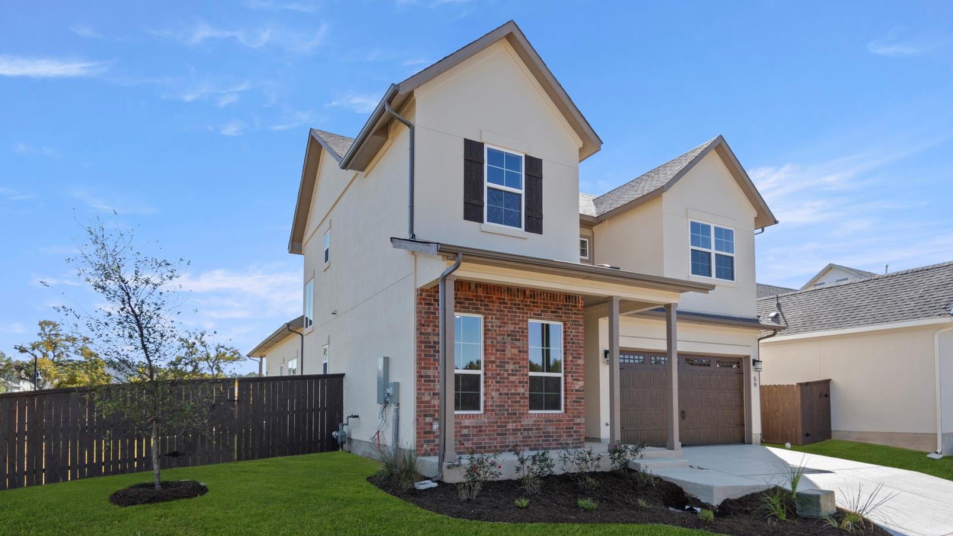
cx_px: 474
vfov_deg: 31.2
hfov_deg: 52.8
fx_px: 960
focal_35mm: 38
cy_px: 292
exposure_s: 1/320
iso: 400
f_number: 8
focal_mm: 24
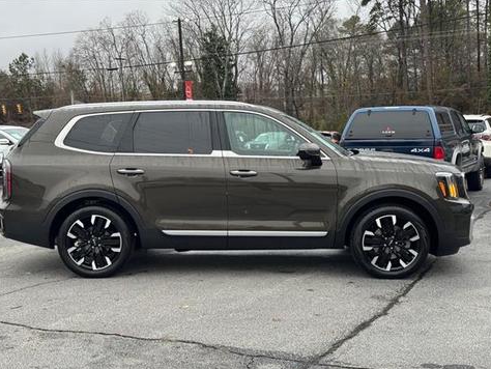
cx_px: 234
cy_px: 194
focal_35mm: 51
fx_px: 724
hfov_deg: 37.5
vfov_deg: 28.6
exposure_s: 1/470
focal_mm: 6.76
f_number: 1.78
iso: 64
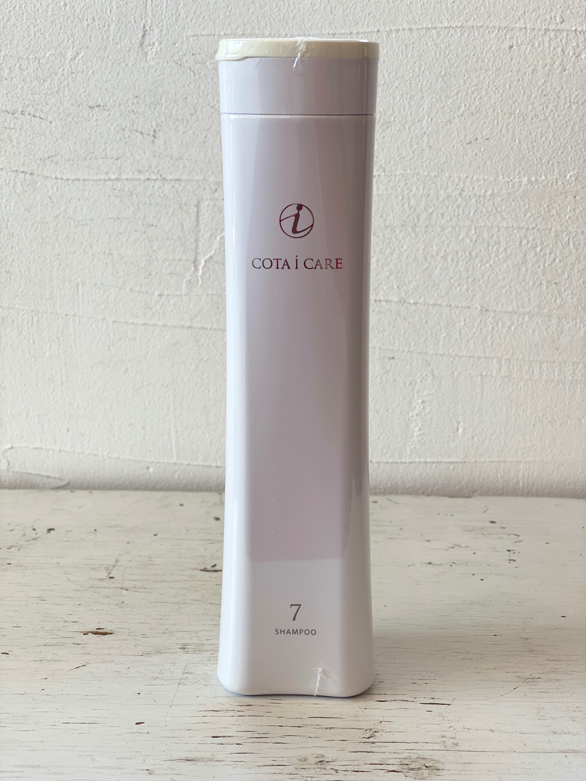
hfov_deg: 28.0
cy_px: 390
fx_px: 1174
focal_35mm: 52
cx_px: 293
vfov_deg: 36.8
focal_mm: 6
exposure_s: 1/120
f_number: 2
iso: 25
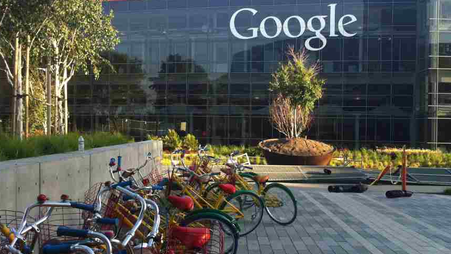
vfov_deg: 22.6
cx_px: 256
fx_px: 634
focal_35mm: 53
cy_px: 140
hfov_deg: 39.1
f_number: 2.8
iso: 80
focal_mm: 3.85
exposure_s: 1/195
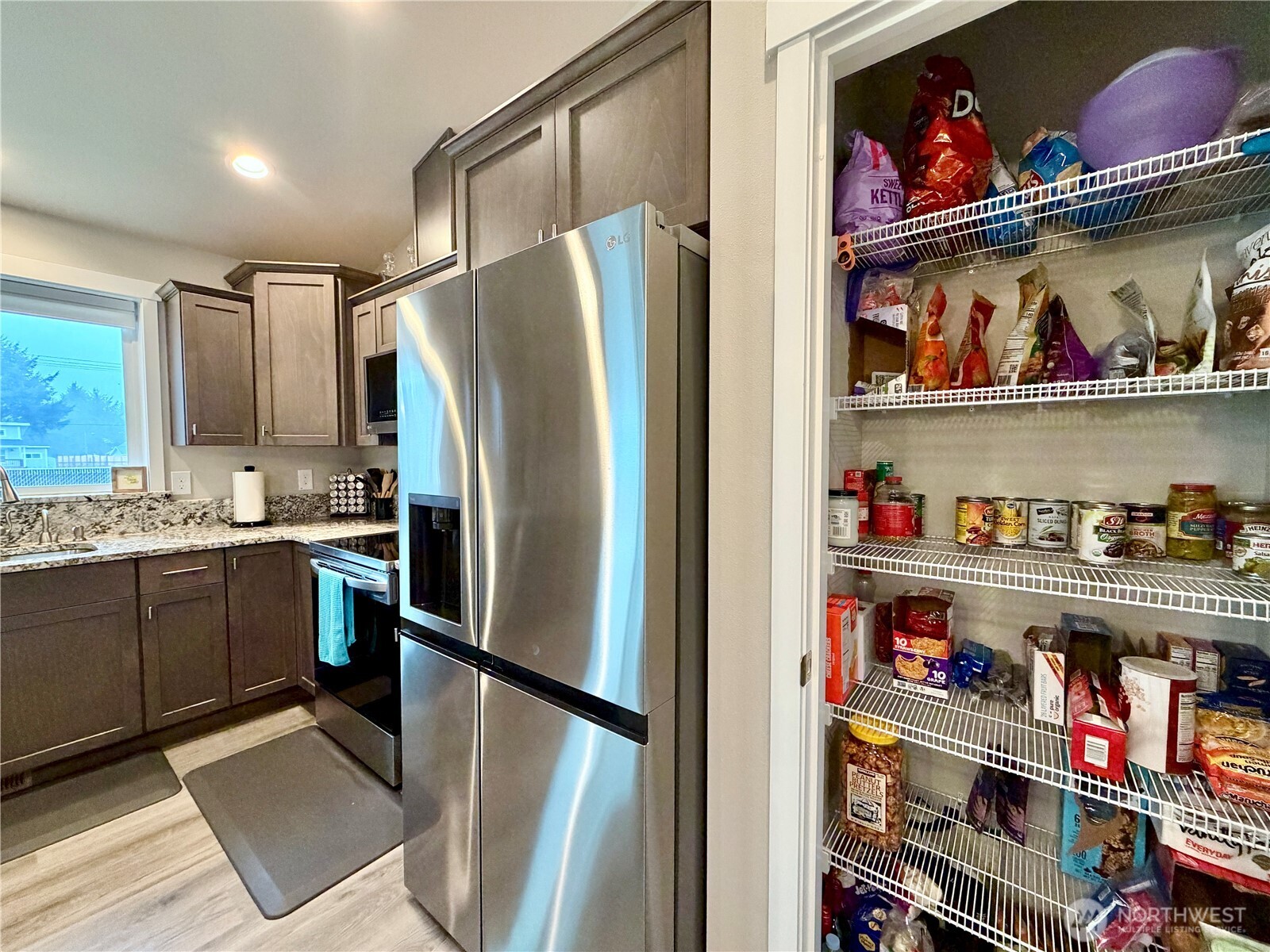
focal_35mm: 14
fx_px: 514
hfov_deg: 102.1
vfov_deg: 85.7
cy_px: 476
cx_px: 635
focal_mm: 2.22
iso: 400
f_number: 2.2
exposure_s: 1/60
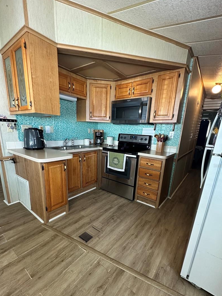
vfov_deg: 94.1
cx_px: 107
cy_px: 165
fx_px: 137
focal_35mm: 16
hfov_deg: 78.1
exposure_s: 1/78
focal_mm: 2.22
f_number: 2.2
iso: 320
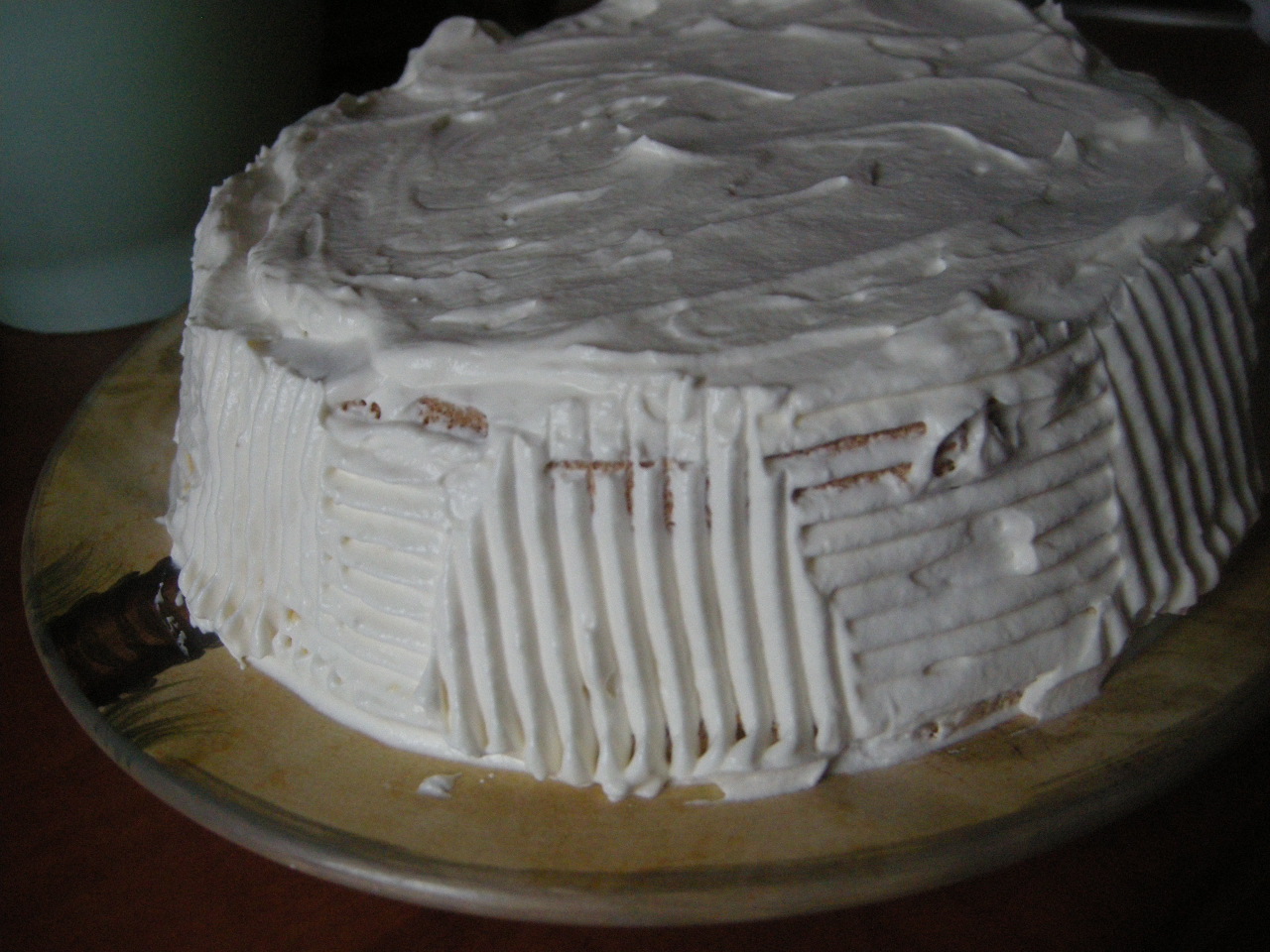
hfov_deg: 52.6
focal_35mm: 35
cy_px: 476
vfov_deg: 40.7
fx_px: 1284
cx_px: 635
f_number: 2.7
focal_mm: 7.5
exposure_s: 1/41.5
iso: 400
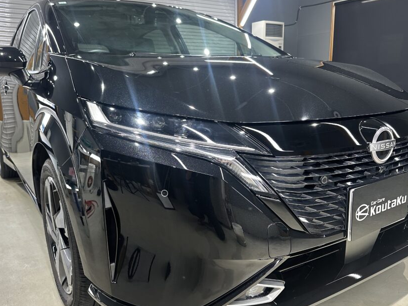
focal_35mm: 30
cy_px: 164
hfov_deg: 60.0
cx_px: 197
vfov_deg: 46.7
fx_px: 354
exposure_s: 1/120
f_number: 1.78
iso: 200
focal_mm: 6.86
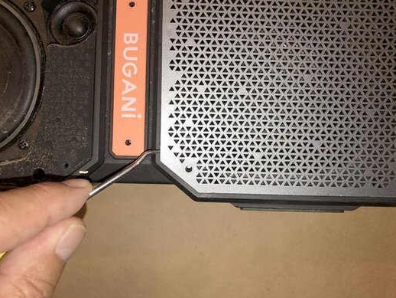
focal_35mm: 32
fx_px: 366
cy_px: 139
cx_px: 192
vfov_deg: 44.2
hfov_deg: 56.8
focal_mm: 3.99
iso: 20
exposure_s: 1/36
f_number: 1.8
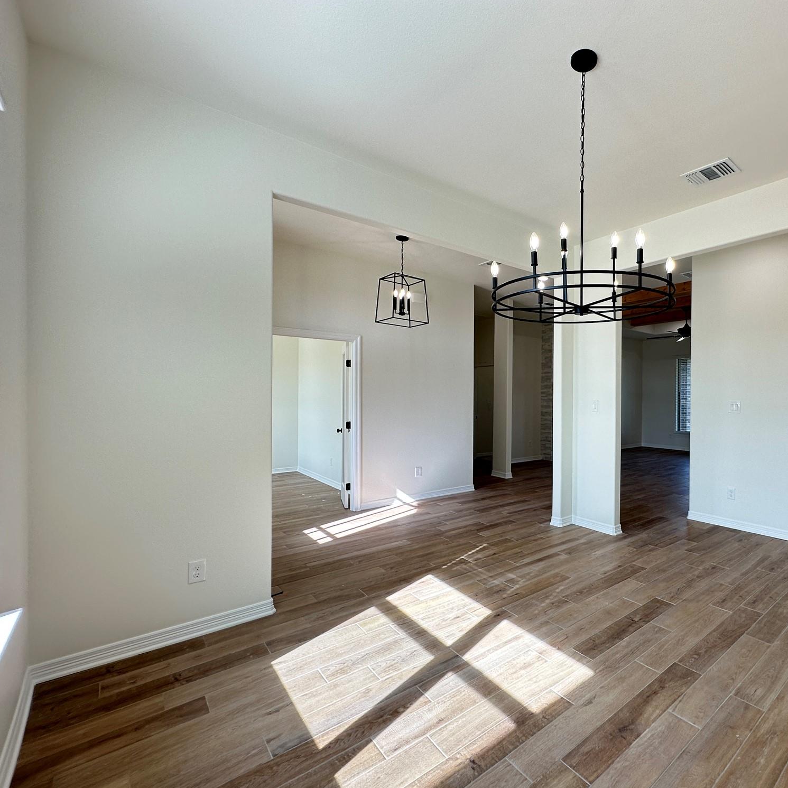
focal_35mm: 17
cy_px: 401
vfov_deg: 84.0
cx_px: 533
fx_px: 438
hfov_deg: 80.8
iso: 64
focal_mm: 2.22
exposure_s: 1/120
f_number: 2.2
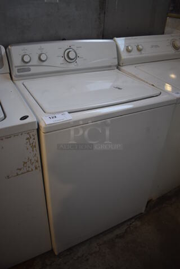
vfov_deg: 67.4
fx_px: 202
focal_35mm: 27
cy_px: 134
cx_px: 90
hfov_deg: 48.0
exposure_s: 1/250
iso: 800
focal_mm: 18
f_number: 3.5
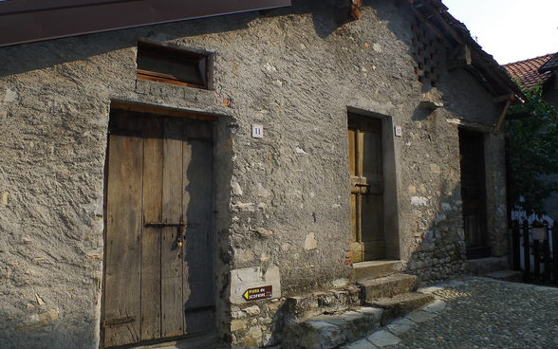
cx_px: 276
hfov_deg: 66.4
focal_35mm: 28
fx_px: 426
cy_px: 163
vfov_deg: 44.6
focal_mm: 18
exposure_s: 1/180
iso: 640
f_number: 11
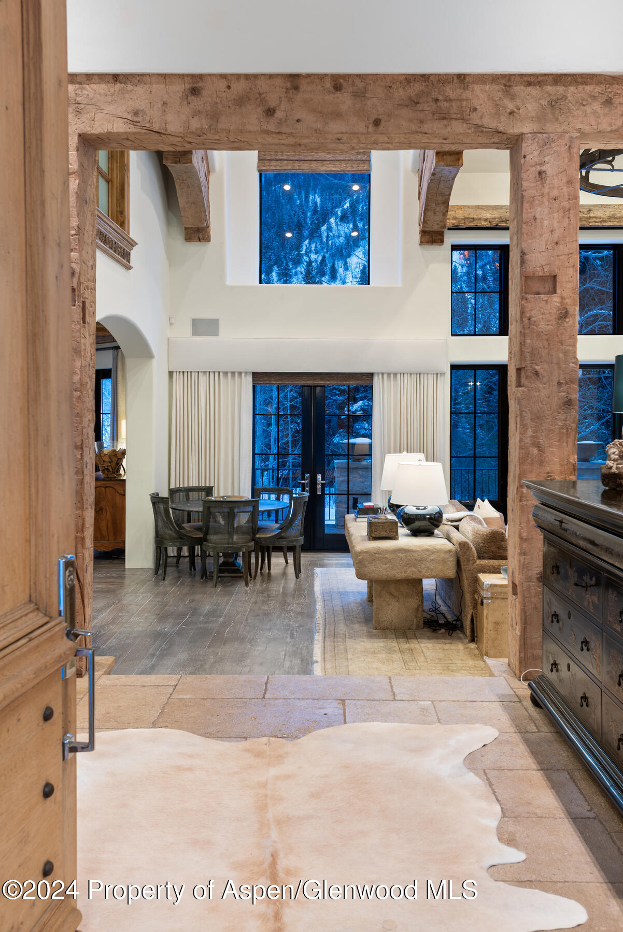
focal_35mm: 35
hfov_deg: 37.9
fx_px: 907
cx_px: 312
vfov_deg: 54.4
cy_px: 466
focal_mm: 35
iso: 100
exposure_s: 3
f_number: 6.3
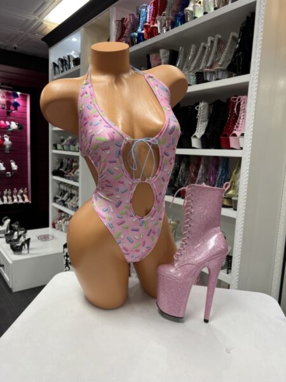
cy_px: 191
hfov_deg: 53.1
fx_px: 286
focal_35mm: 26
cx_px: 143
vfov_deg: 67.3
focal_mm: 5.7
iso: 80
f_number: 1.5
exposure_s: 1/60
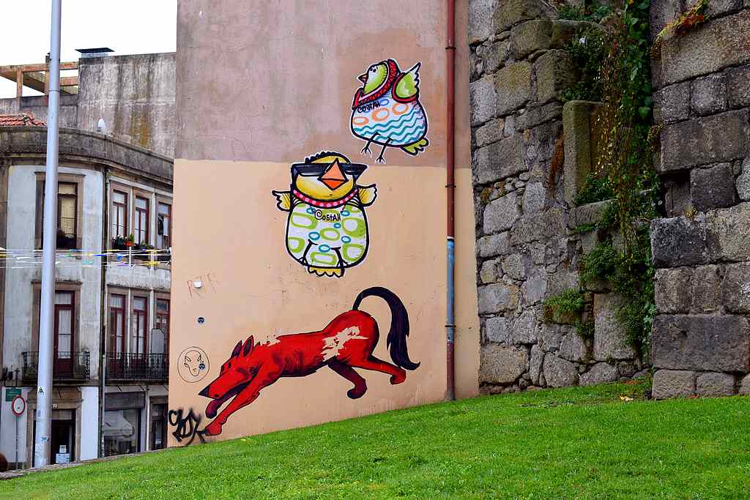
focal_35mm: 63
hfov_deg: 31.9
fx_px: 1313
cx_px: 375
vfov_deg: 21.6
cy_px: 250
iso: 280
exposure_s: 1/250
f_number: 8
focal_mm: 42
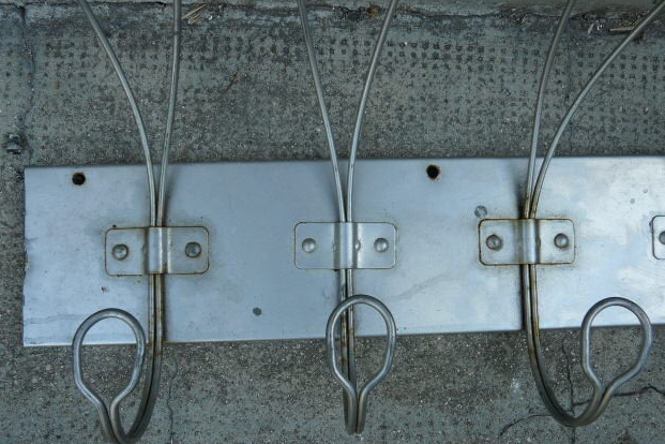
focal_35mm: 30
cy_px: 235
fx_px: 554
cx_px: 339
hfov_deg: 61.9
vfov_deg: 43.6
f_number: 3.2
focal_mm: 4.6
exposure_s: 1/100
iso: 100
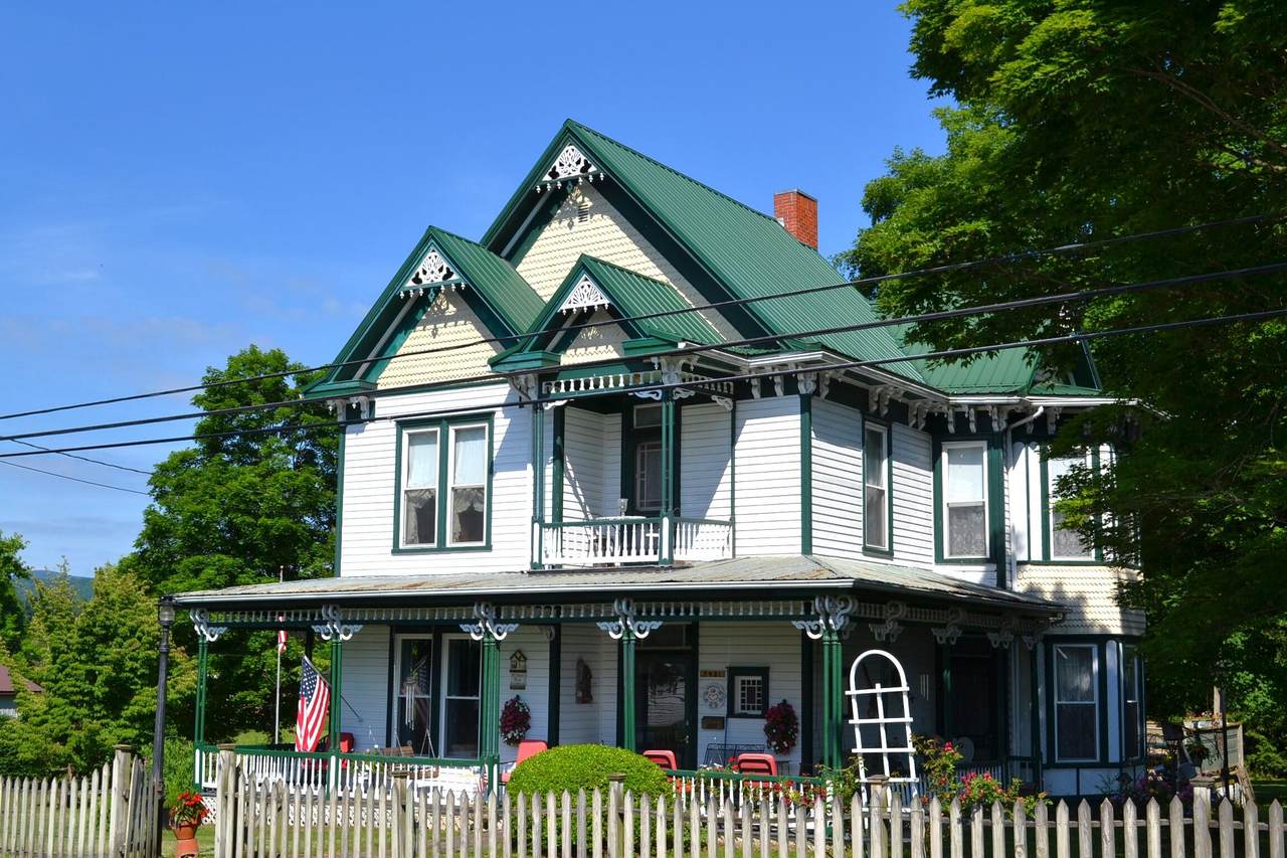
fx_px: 1537
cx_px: 644
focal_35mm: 43
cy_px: 429
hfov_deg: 45.4
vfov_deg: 31.2
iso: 100
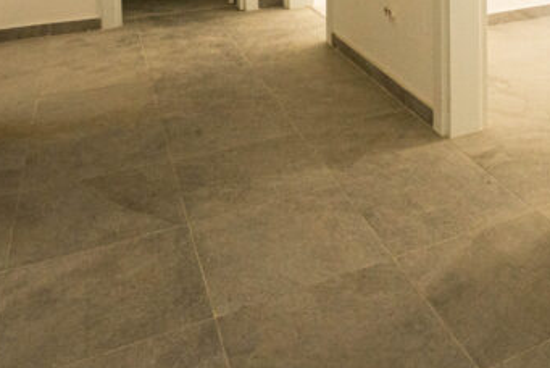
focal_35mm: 42
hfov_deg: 43.3
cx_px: 469
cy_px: -136
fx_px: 642
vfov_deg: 26.1
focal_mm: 14
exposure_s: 1/100
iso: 2500
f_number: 8
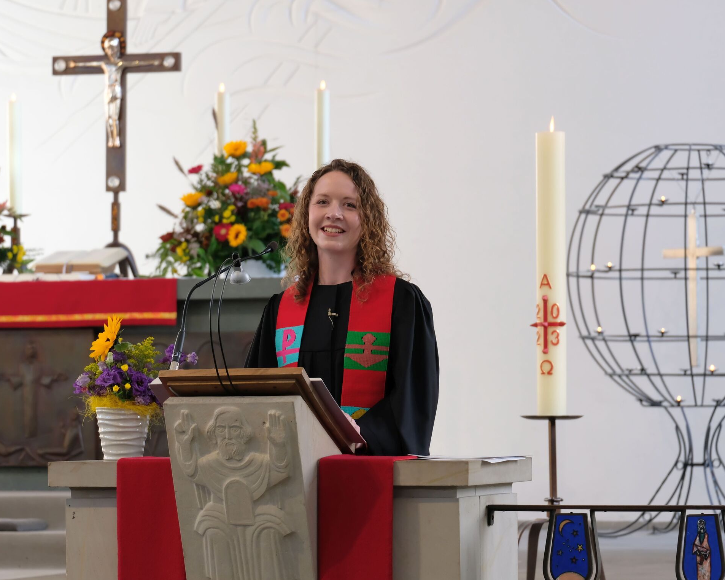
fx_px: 3282
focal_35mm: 153
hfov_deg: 12.6
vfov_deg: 10.1
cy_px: 292
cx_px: 360
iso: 800
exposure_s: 1/60
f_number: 5.4
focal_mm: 90
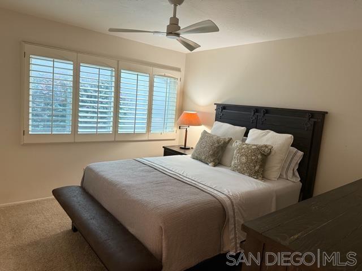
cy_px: 136
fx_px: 251
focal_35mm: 24
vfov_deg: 56.8
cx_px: 181
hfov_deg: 71.6
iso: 320
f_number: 1.78
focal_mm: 6.76
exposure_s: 1/60
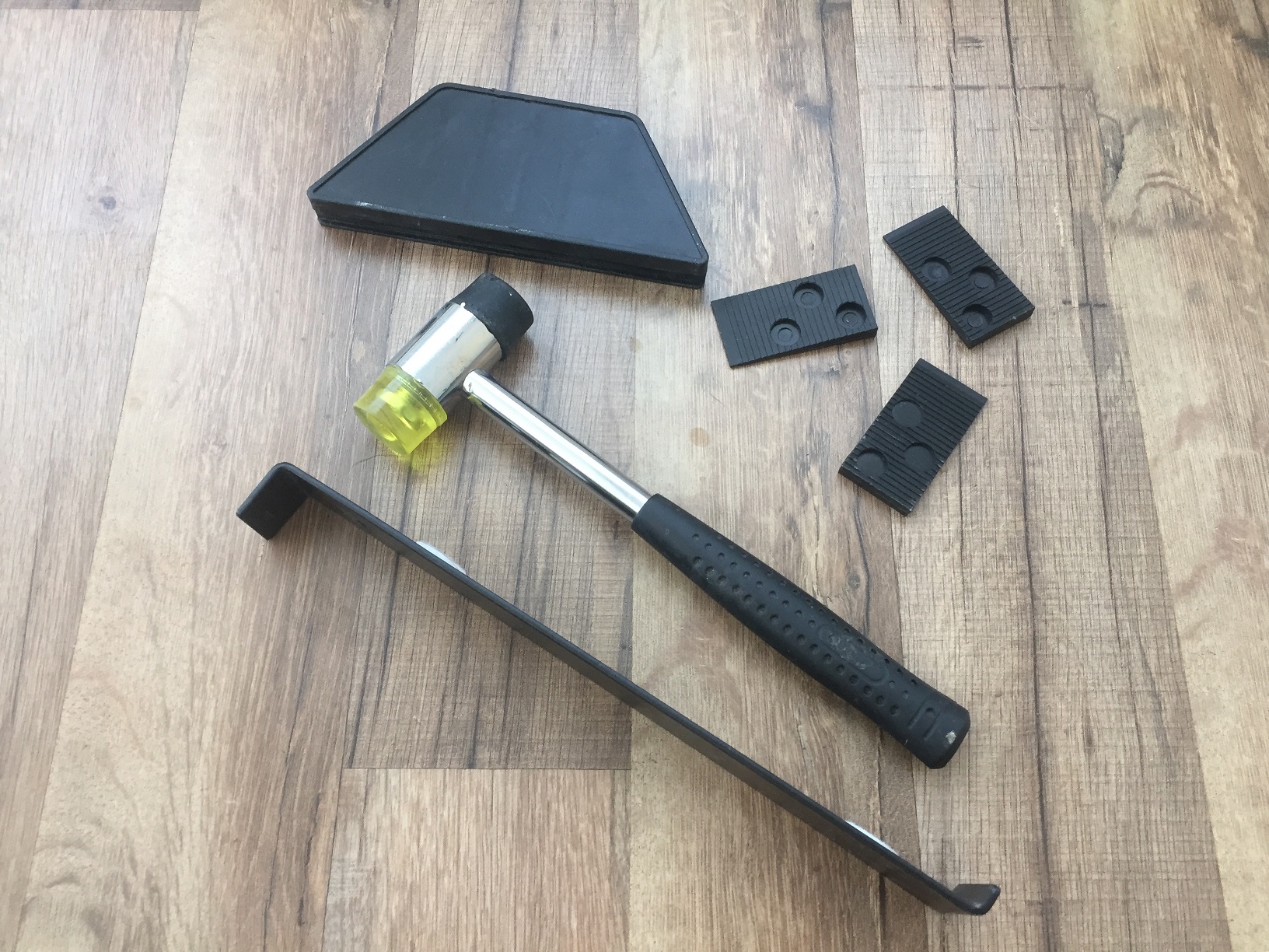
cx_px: 634
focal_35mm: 29
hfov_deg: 61.7
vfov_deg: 48.2
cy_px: 476
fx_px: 1063
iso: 100
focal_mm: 4.15
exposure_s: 1/30
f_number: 2.2
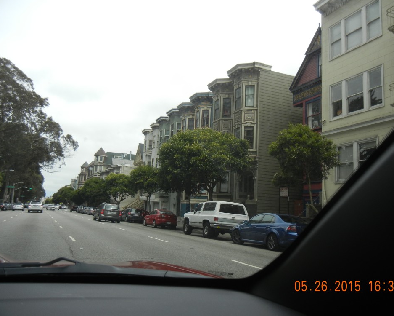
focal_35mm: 32
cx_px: 212
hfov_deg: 55.6
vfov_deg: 45.8
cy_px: 158
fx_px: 373
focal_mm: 5.4
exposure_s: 1/841
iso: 160
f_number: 3.5
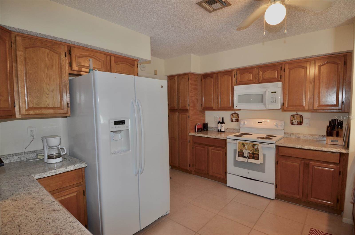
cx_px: 178
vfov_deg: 67.1
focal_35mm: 18
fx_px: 177
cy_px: 118
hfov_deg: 90.1
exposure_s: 1/60
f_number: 4
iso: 360
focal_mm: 12
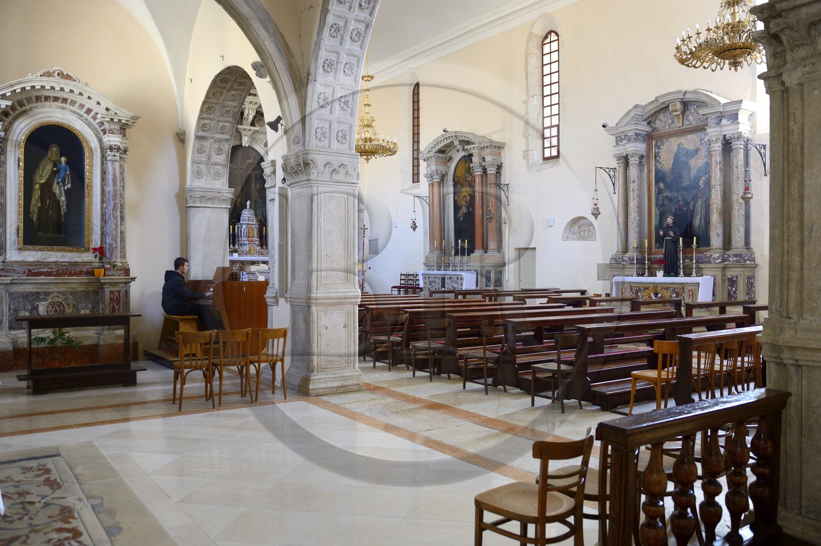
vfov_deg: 44.9
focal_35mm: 29
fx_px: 661
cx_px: 410
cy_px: 273
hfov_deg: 63.7
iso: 1600
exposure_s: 1/40
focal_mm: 29
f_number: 3.5
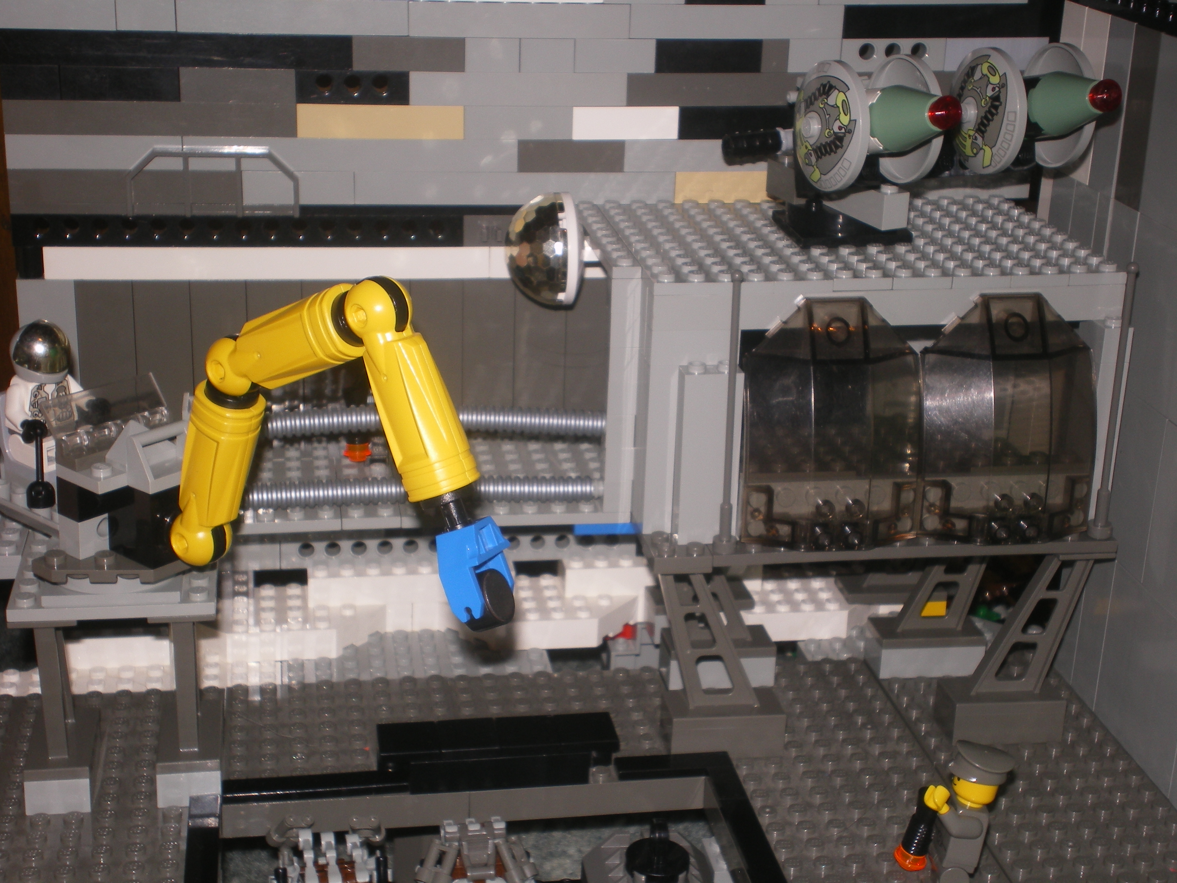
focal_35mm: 56
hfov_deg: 34.3
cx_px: 588
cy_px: 442
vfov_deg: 26.1
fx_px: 1904
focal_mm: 9.3
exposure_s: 1/40
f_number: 5.6
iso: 64
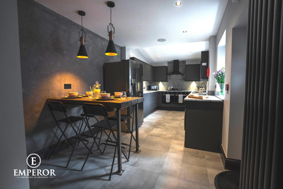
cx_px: 142
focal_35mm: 16
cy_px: 94
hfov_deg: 96.7
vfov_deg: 73.8
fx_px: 126
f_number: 4
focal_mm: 16
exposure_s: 1/100
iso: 1600
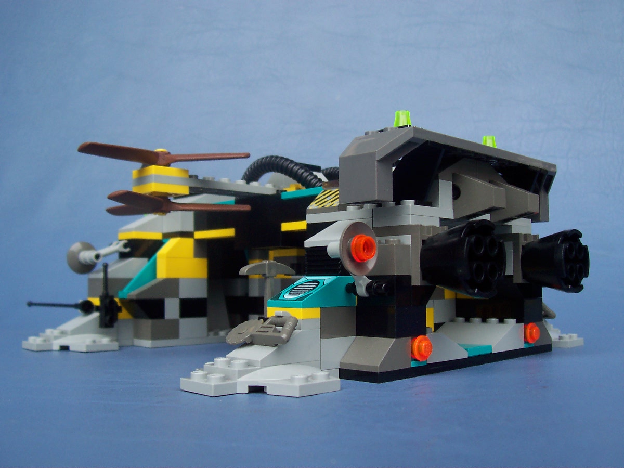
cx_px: 312
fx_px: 667
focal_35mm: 37
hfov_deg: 50.1
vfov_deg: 38.7
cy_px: 234
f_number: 2.8
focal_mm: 5.6
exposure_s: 1/250
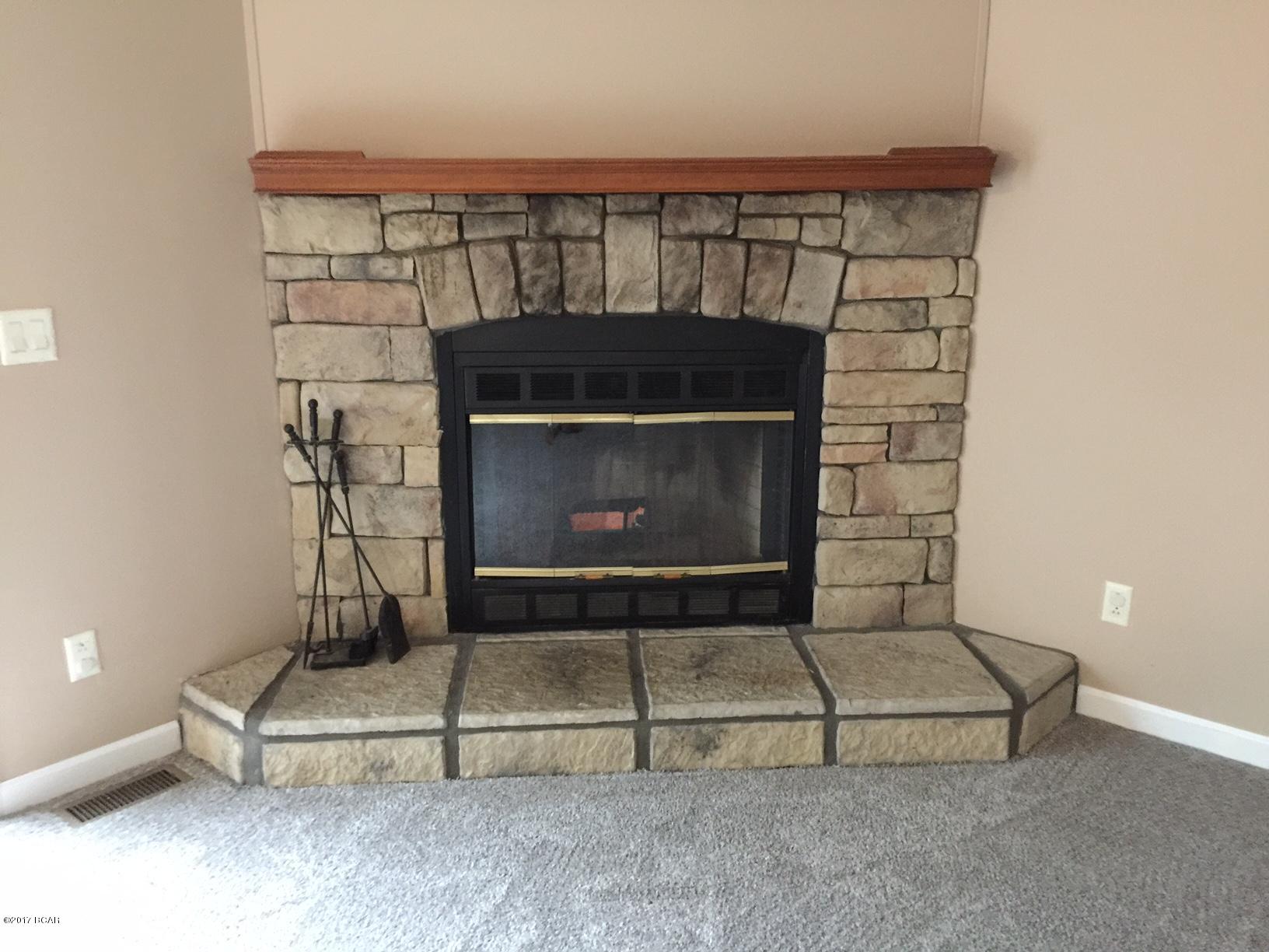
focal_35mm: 29
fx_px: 1063
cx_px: 634
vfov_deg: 48.2
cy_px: 476
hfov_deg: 61.7
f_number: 2.2
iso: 160
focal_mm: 4.15
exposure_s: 1/4
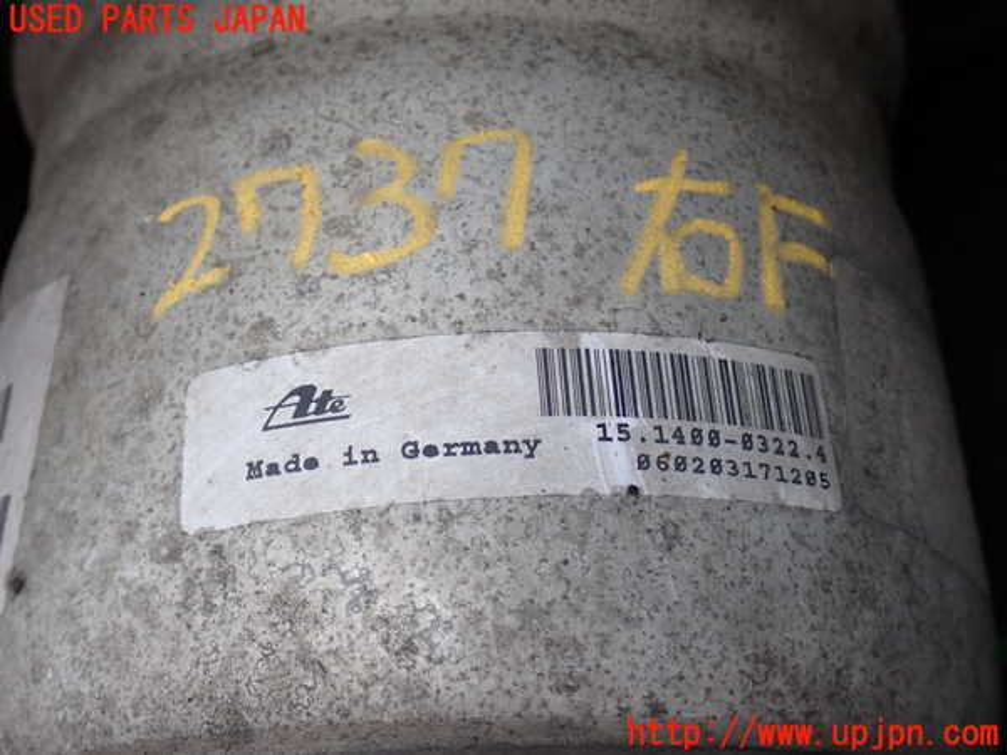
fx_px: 1280
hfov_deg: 42.9
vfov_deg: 32.9
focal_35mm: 44
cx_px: 504
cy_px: 378
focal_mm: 7.84
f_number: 2.9
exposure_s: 1/50
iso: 200
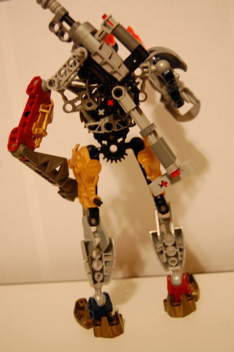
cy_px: 176
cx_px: 117
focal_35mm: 45
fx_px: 439
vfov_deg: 43.6
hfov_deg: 29.8
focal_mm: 30
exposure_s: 1/8
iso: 1600
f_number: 4.2
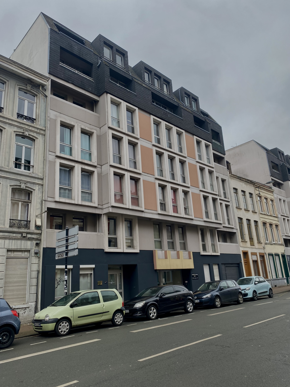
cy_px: 194
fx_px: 290
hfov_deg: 53.1
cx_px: 145
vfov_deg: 67.3
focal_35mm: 26
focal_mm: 4.25
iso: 40
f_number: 1.8
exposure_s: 1/122
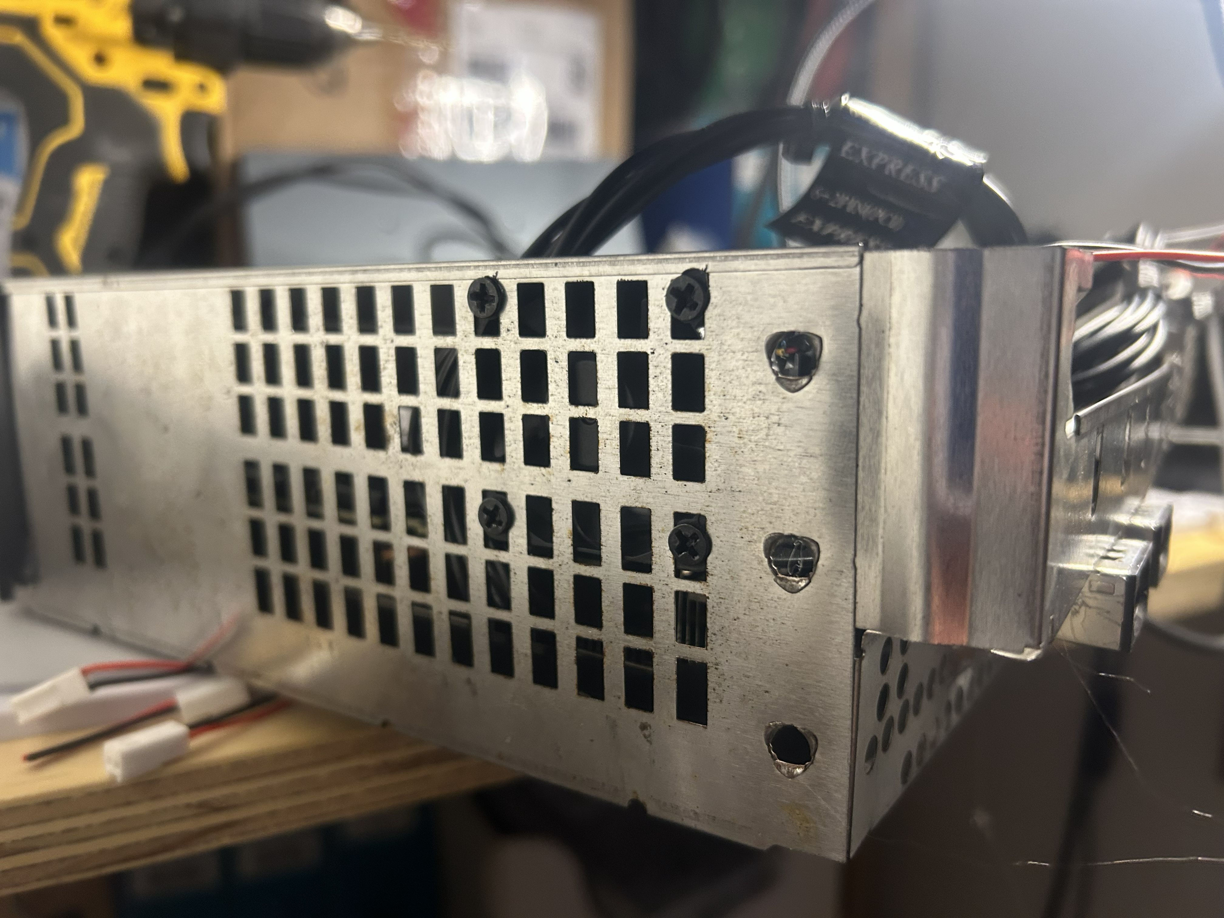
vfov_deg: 53.1
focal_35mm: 26
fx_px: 919
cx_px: 612
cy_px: 459
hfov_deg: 67.3
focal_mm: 5.7
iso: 250
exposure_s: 1/60
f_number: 1.5
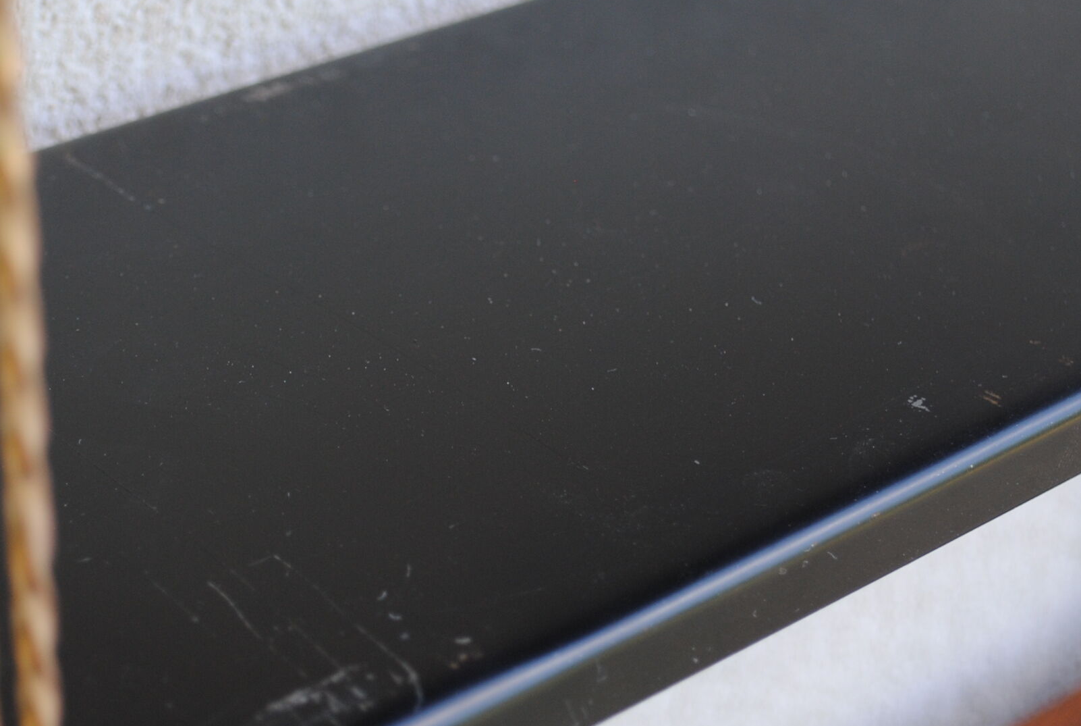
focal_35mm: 95
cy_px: 409
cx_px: 448
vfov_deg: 14.5
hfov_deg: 21.4
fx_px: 2855
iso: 200
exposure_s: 1/50
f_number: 5
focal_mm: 35
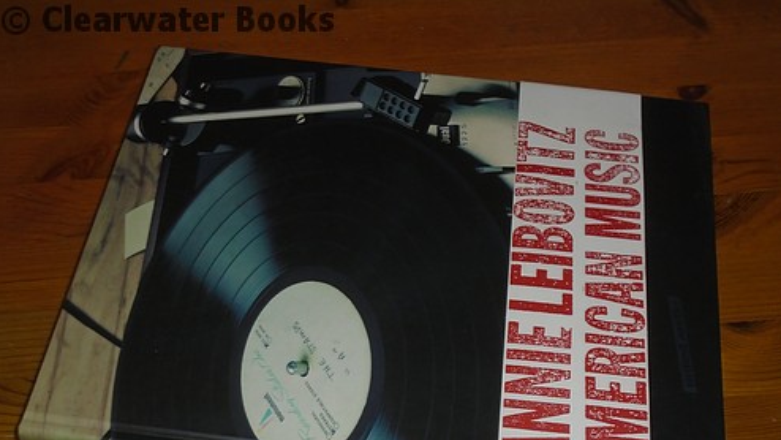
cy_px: 295
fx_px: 1118
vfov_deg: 22.1
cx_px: 389
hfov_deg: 38.5
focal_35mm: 54
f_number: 4.5
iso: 200
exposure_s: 1/30
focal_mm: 8.7
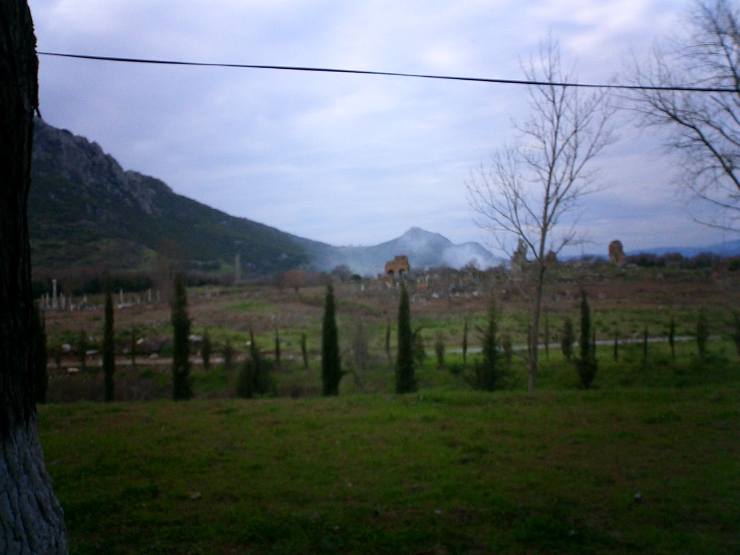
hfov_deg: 50.1
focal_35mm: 37
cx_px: 370
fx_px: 791
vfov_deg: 38.7
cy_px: 278
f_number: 3.5
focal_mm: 5.6
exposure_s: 1/640
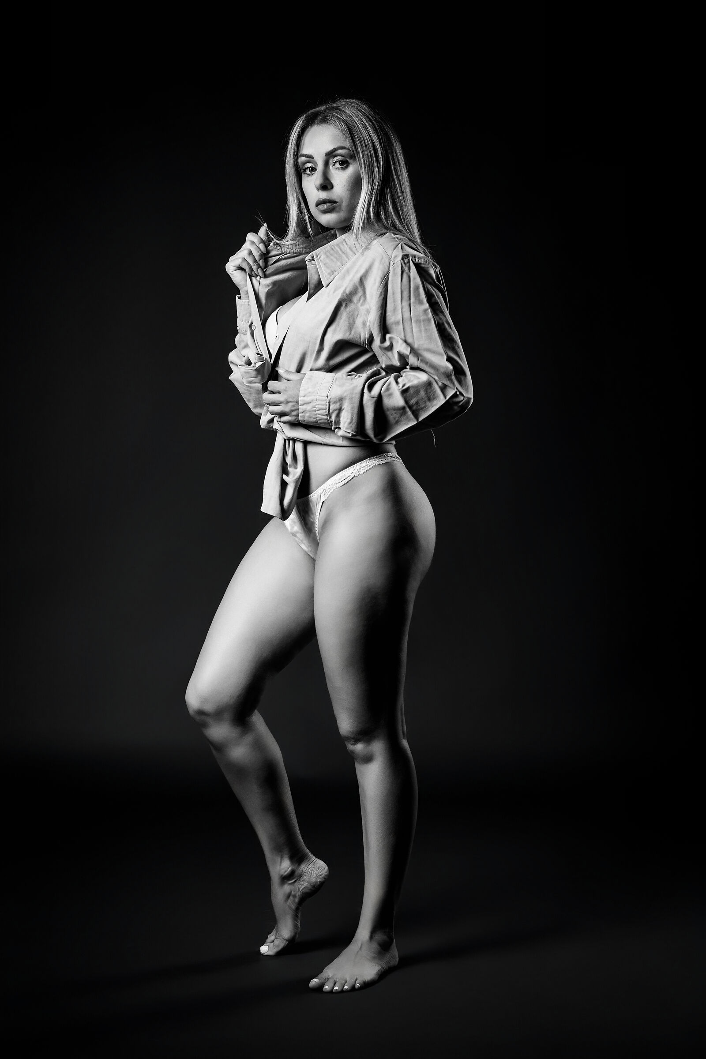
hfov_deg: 20.9
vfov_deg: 31.0
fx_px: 1912
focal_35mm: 65
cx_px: 353
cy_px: 530
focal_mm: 65
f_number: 5
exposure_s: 1/200
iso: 500
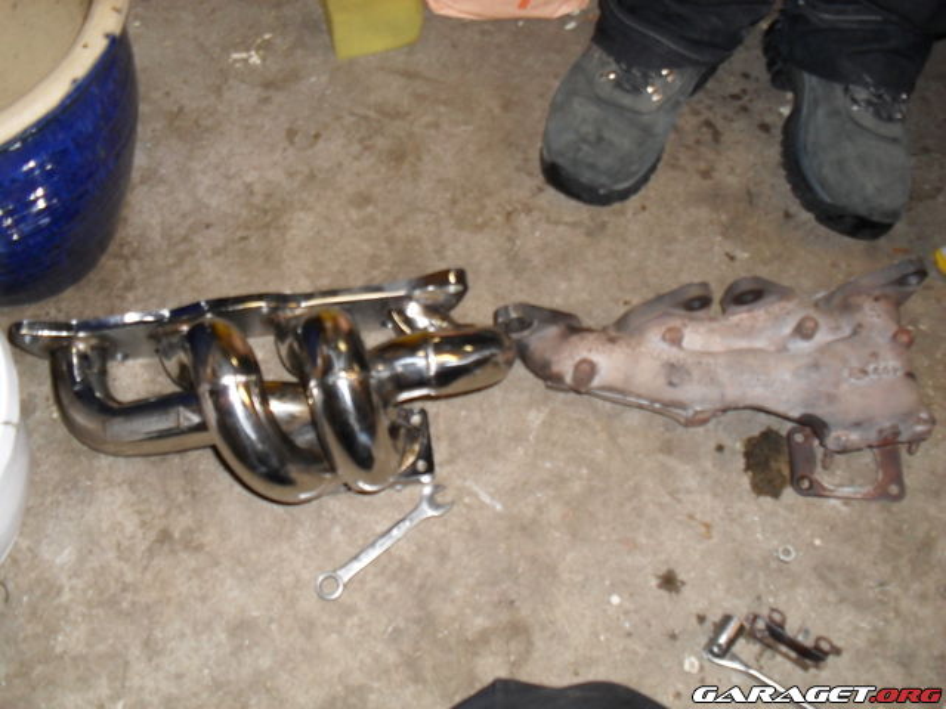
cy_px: 354
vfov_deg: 40.7
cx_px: 473
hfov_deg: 52.6
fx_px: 956
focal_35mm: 35
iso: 200
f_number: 3.2
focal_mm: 6.3
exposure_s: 1/45
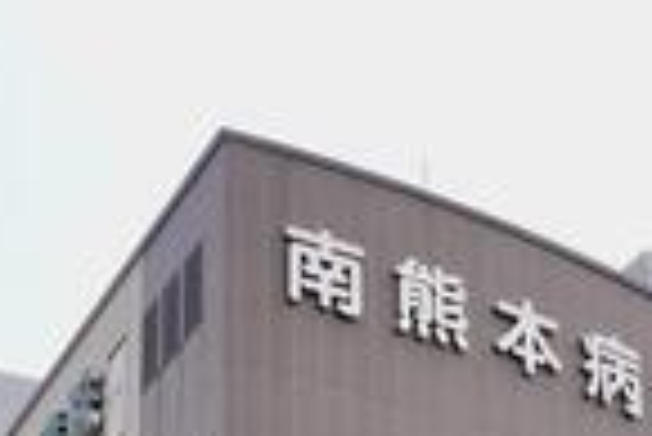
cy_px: 793
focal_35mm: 120
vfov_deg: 10.7
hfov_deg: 17.0
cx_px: 382
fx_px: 2175
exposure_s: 1/8000
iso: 800
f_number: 2.8
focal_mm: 29
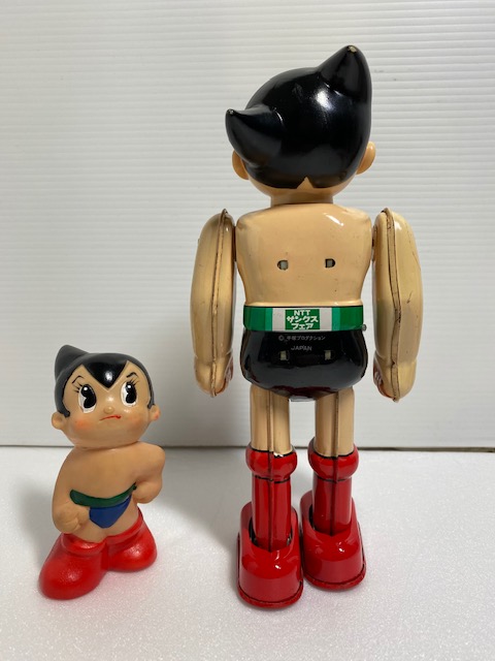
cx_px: 248
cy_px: 330
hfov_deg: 53.1
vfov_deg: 67.3
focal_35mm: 26
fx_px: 496
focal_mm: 4.25
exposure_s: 1/100
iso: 80
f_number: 1.8
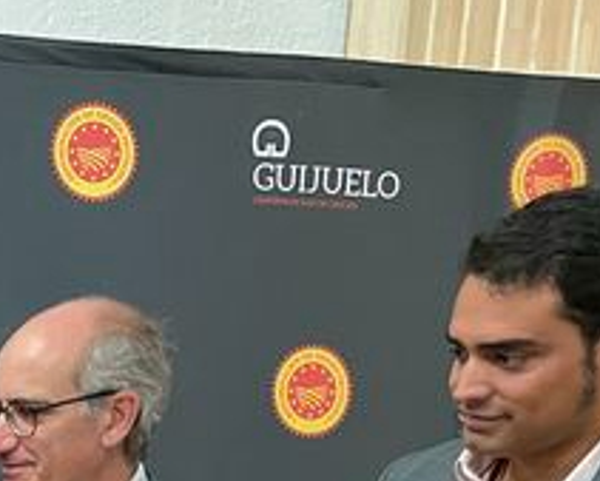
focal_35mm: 96
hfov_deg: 17.0
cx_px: -429
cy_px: 837
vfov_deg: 14.3
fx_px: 1706
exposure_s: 1/50
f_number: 1.8
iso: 500
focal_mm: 4.25
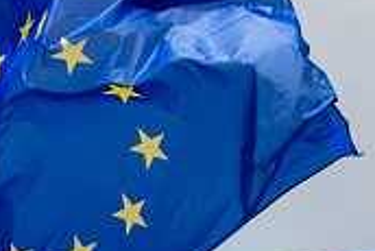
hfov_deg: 5.8
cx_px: 82
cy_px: 162
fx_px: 3701
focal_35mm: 355
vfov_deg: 3.9
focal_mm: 80
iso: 250
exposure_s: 1/250
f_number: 13
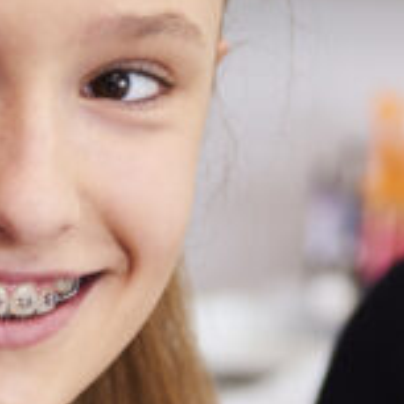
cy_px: 556
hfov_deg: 6.1
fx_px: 3763
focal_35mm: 285
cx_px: 37
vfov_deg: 6.1
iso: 250
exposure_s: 1/100
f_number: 2.8
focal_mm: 50
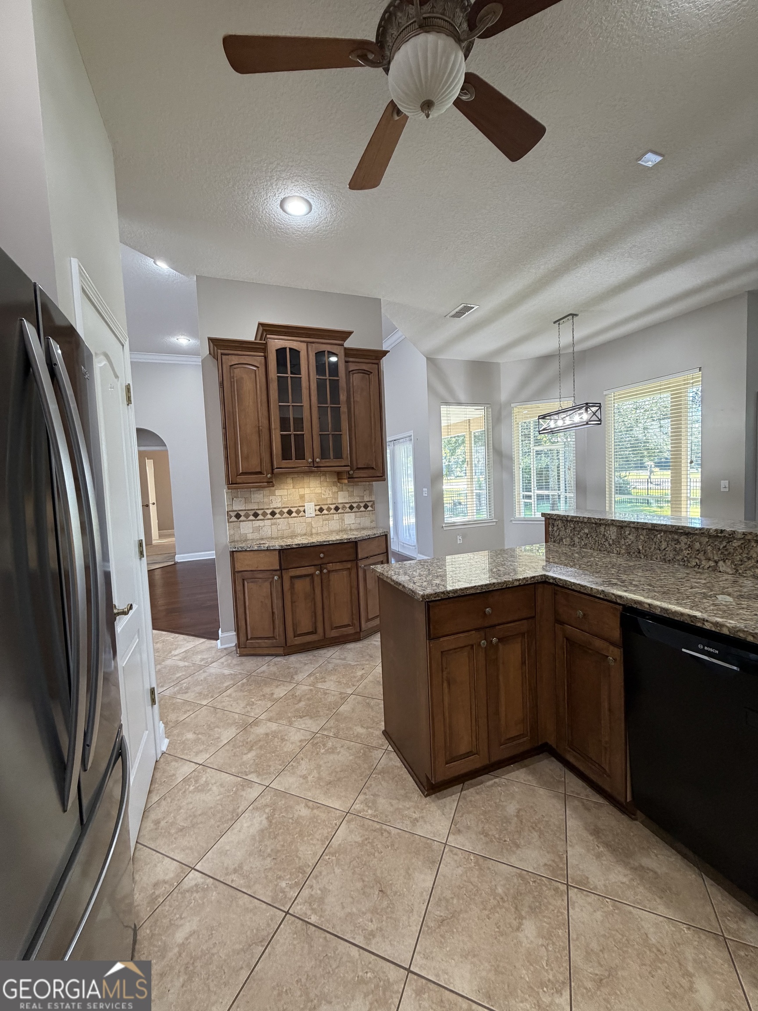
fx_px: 409
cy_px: 506
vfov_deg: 102.1
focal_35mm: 14
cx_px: 379
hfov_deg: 85.7
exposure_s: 1/60
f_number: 2.2
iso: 250
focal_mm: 2.22
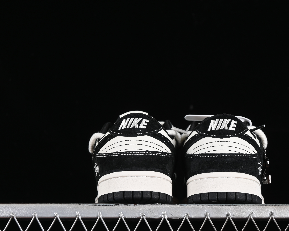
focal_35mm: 93
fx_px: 796
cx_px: 184
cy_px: 126
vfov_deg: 16.5
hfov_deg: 20.5
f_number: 6.3
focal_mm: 50
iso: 160
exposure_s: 1/60
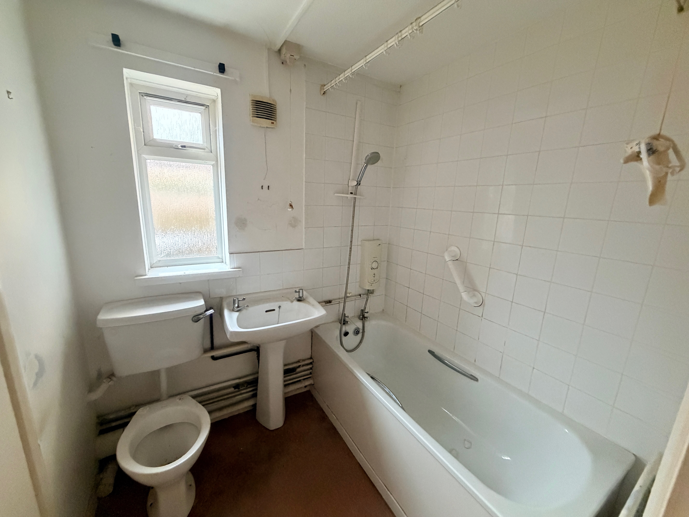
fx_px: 279
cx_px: 344
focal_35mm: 14
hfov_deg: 102.1
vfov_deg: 85.7
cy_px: 258
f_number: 2.2
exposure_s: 1/60
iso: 640
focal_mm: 2.22
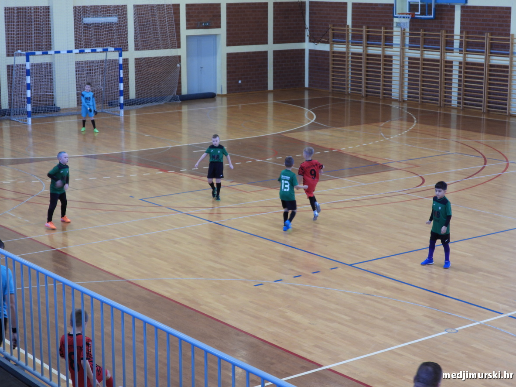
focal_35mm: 71
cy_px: 192
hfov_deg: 27.4
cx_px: 256
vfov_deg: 20.7
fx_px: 1058
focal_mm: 12.6
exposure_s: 1/30
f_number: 3.5
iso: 125
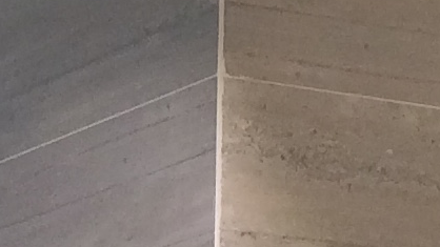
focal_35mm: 247
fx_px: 2881
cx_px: -35
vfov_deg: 4.5
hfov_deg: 8.7
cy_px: 1018
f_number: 2.2
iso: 80
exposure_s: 1/33
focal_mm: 4.15
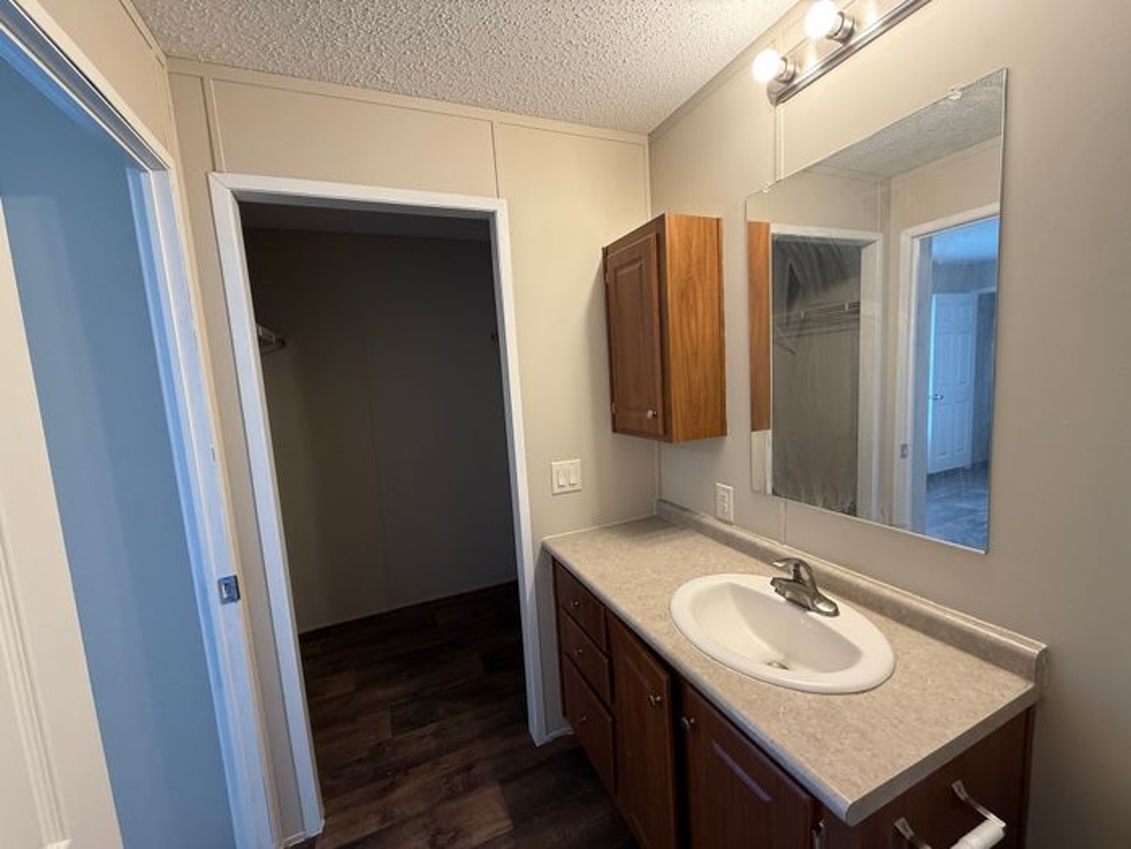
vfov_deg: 85.7
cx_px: 566
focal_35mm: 14
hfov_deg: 102.1
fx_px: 457
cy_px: 424
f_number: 2.2
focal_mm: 2.22
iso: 200
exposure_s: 1/60
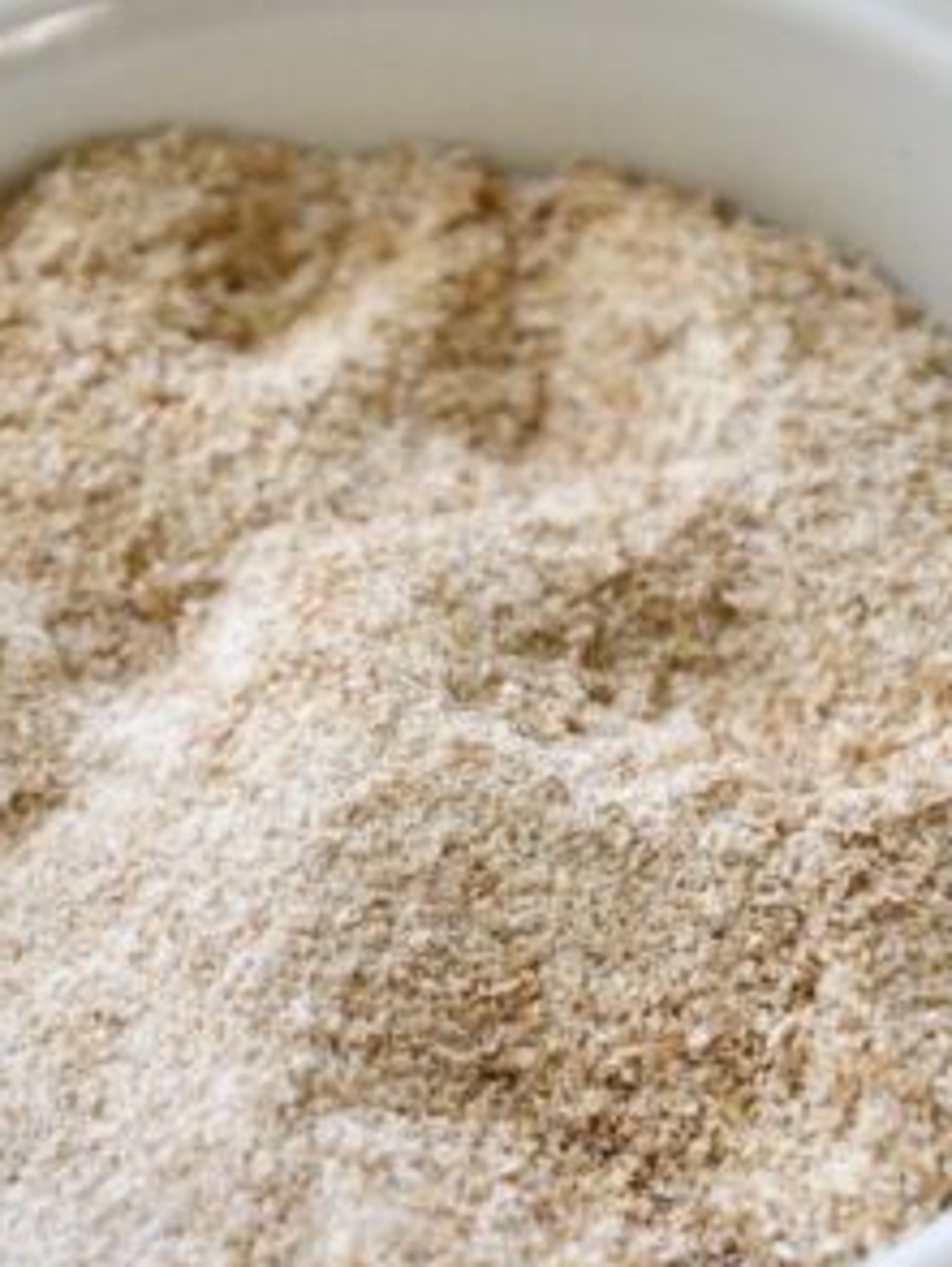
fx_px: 7360
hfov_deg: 7.4
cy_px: 692
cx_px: 366
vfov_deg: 9.8
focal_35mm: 201
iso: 2000
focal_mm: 80
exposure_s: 1/320
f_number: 4.5
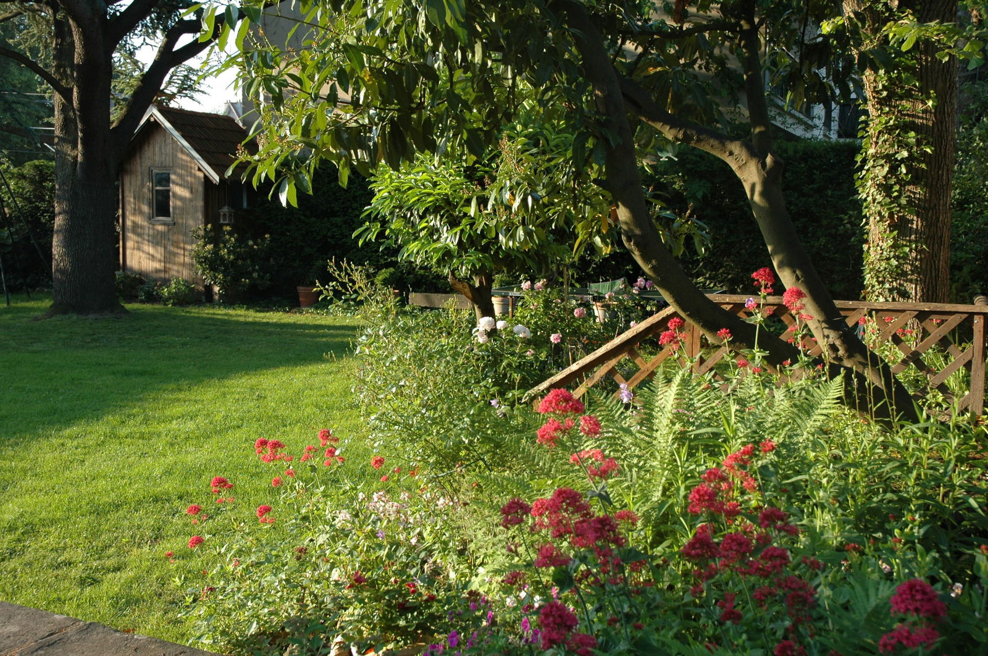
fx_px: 1028
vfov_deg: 35.4
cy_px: 328
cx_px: 494
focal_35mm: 38
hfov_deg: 51.3
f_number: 5.6
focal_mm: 25
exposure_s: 1/125
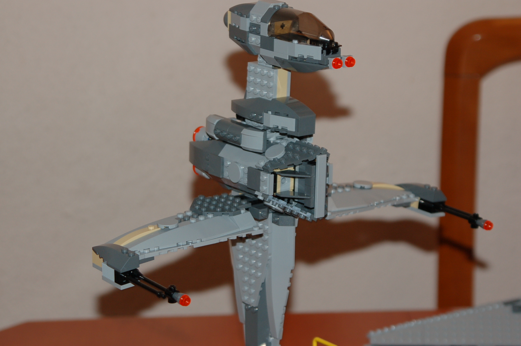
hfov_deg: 17.5
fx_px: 1692
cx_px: 260
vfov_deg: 11.7
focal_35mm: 117
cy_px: 173
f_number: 5
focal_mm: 78
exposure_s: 1/60
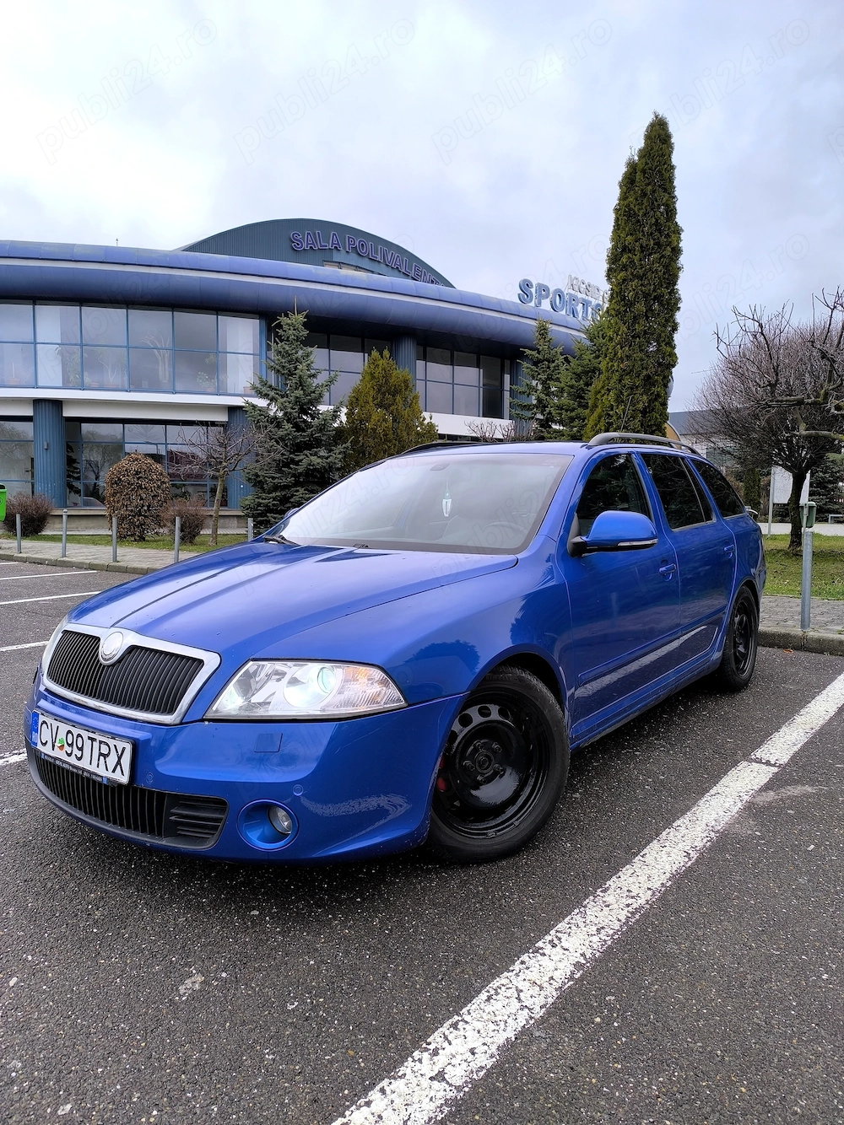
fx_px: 748
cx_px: 422
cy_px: 562
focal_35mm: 23
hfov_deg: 58.9
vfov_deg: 73.9
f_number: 1.65
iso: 50
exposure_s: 1/333
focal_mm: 6.14
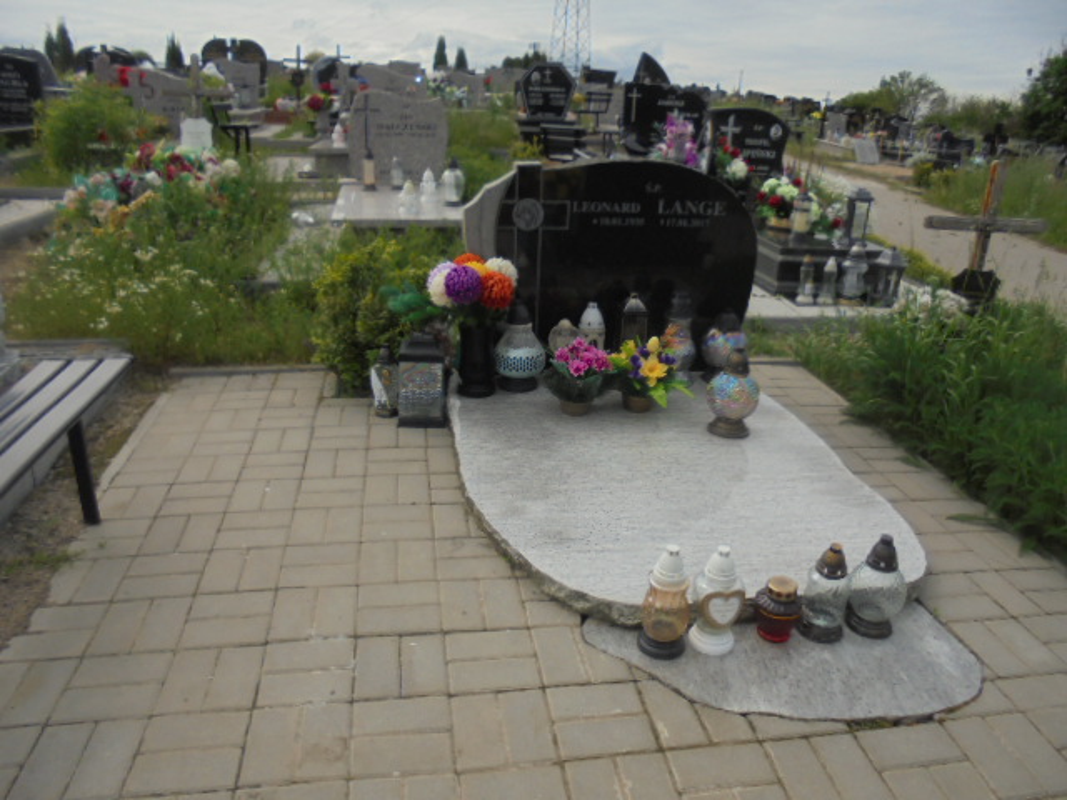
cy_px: 400
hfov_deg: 67.3
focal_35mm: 26
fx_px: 801
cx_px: 534
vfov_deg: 53.1
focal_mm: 4.6
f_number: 3.5
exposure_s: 1/1000
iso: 100
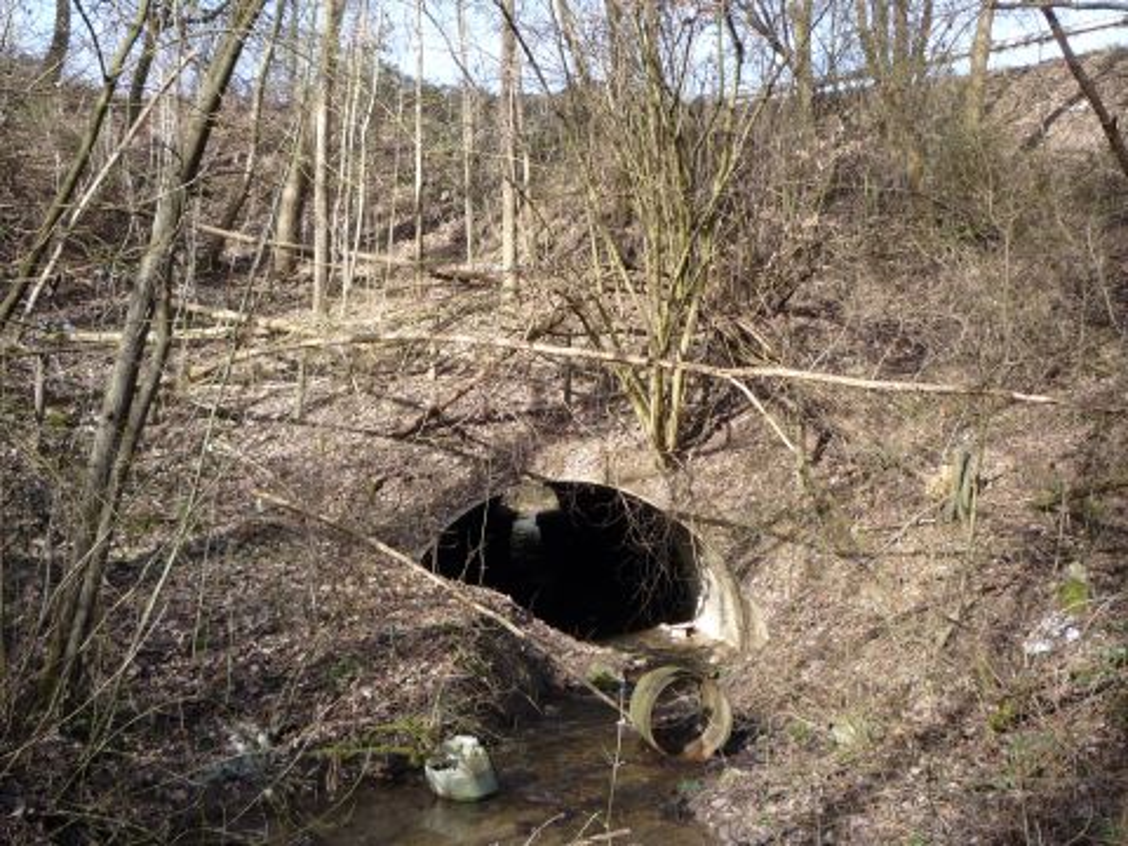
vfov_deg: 44.2
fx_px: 1043
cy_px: 423
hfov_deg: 56.8
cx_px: 564
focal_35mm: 32
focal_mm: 5.2
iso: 100
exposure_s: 1/100
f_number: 4
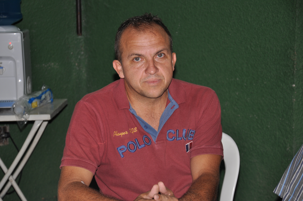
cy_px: 100
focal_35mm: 105
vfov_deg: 13.0
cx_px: 152
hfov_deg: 19.5
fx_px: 883
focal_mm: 70
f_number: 5.3
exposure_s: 1/60
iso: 200
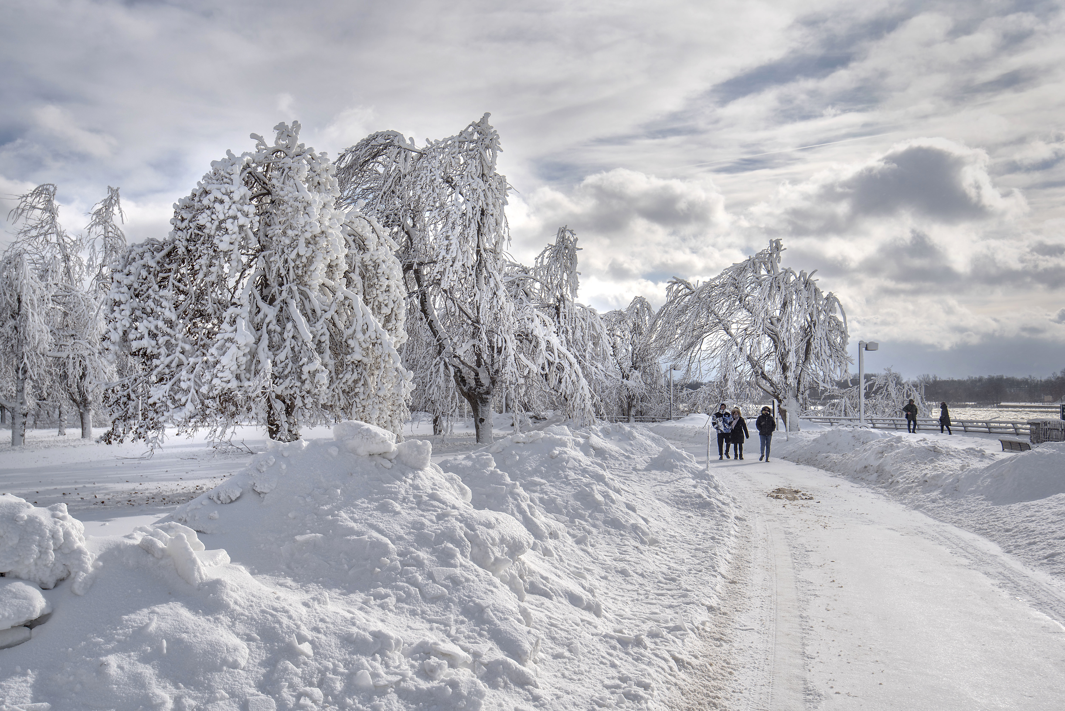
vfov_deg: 37.9
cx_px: 532
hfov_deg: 54.4
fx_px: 1036
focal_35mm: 35
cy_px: 356
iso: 100
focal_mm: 35
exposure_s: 1/800
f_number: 9
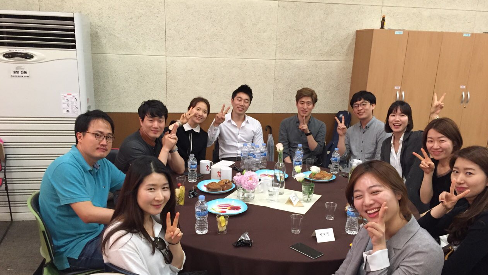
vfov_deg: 36.4
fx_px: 414
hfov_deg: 61.0
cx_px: 241
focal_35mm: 32
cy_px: 177
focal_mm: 4.15
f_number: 2.2
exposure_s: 1/17
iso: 250
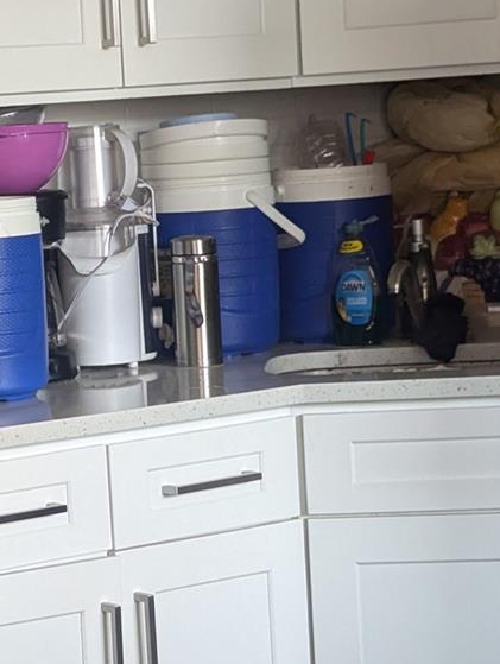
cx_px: -73
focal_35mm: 132
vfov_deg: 14.9
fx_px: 2535
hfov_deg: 11.1
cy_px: 375
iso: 128
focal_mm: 6.81
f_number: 1.85
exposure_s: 1/48.1
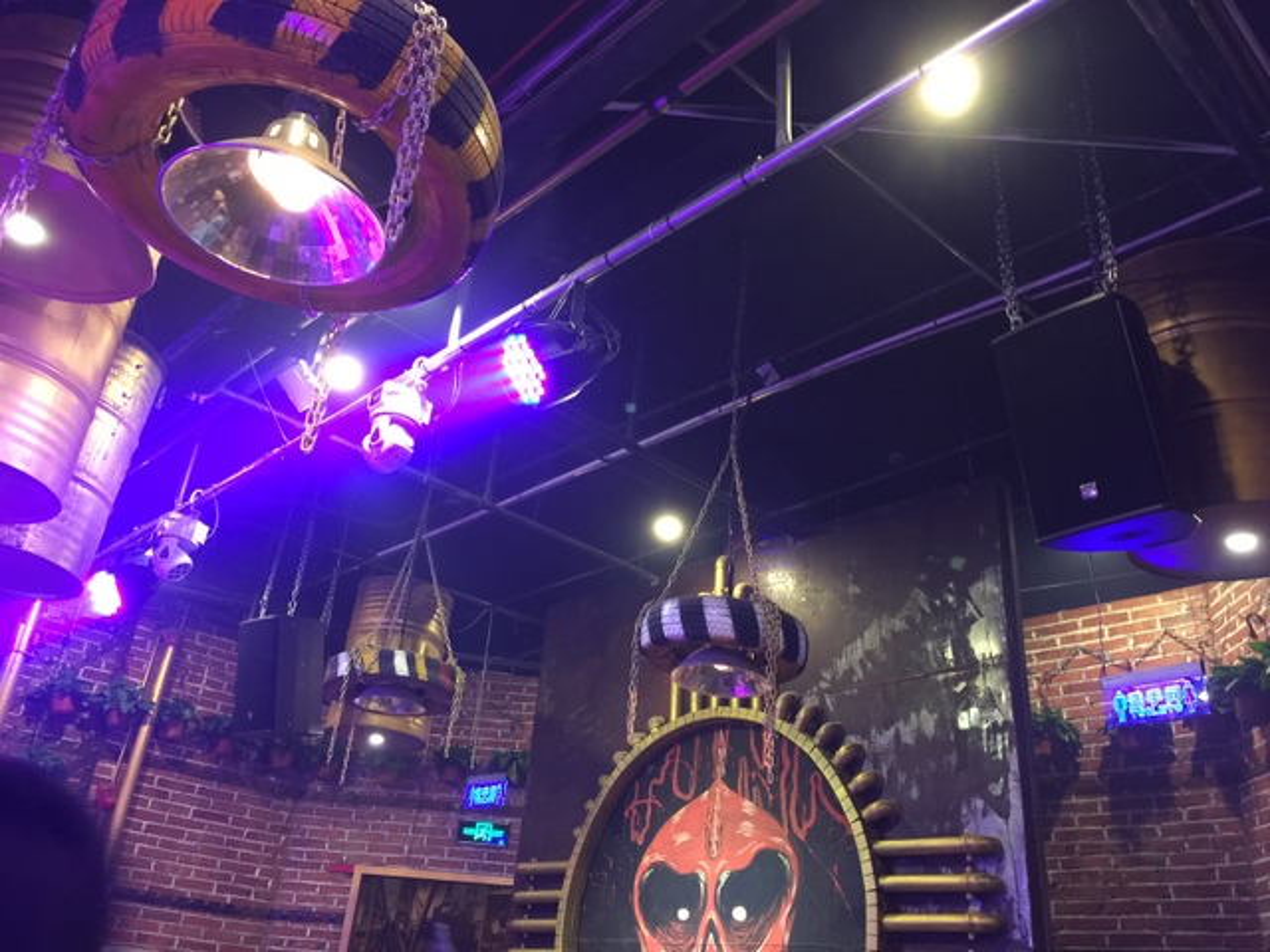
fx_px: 1064
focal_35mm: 29
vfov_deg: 48.2
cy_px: 476
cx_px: 635
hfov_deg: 61.7
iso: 125
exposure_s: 1/10
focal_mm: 4.15
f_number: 2.2
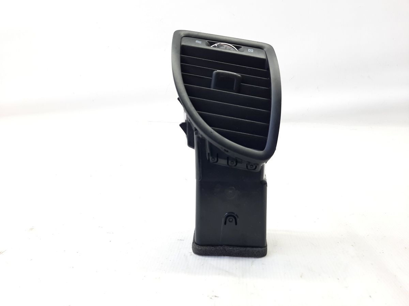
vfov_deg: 54.9
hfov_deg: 69.4
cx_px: 204
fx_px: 295
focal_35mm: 25
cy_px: 153
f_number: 2
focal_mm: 4.6
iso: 100
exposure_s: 1/50
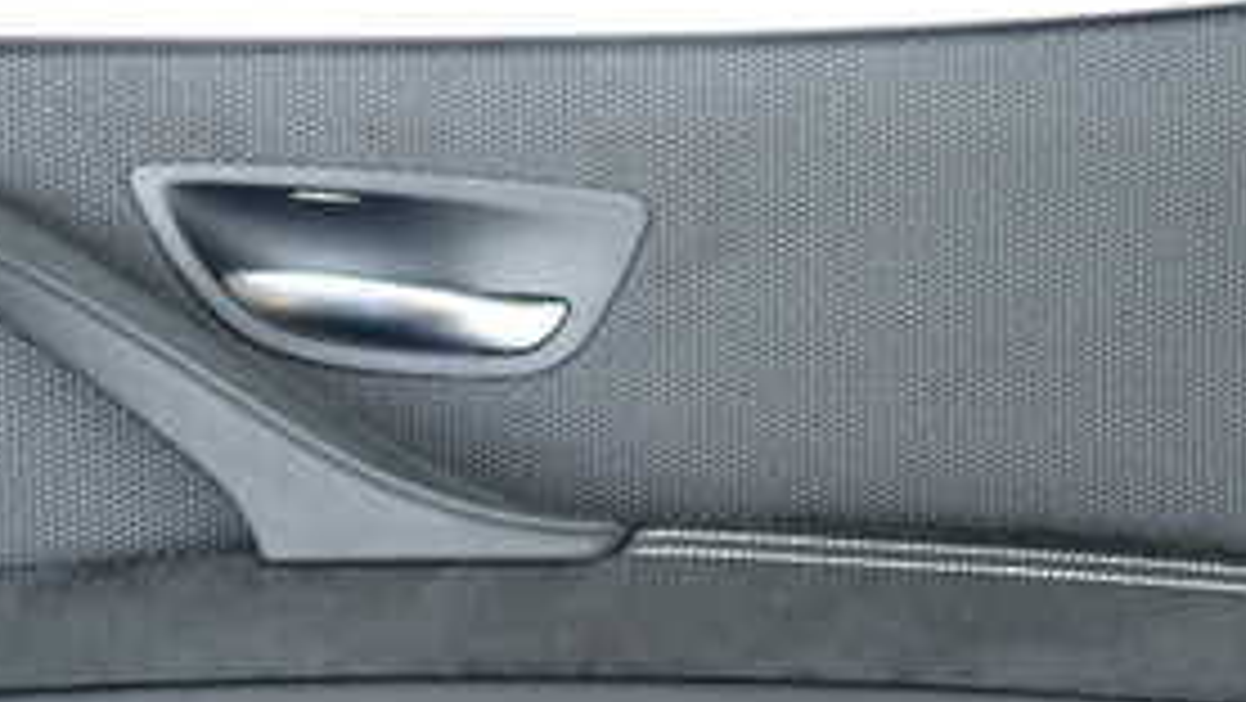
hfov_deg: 35.4
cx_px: 702
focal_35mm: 59
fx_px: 1950
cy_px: 662
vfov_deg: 19.9
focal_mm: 4.5
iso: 160
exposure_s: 1/125
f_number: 2
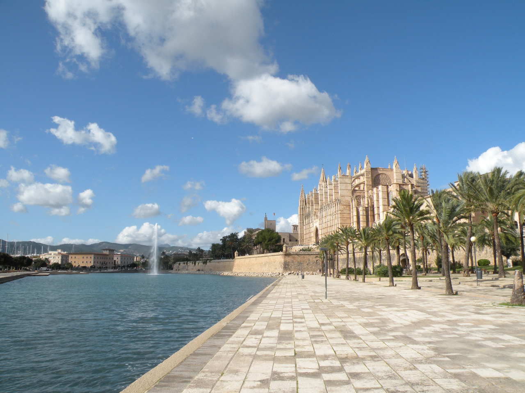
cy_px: 196
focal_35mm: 27
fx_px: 409
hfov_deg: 65.3
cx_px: 262
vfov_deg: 51.4
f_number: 7.1
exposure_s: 1/254
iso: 64
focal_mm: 4.7
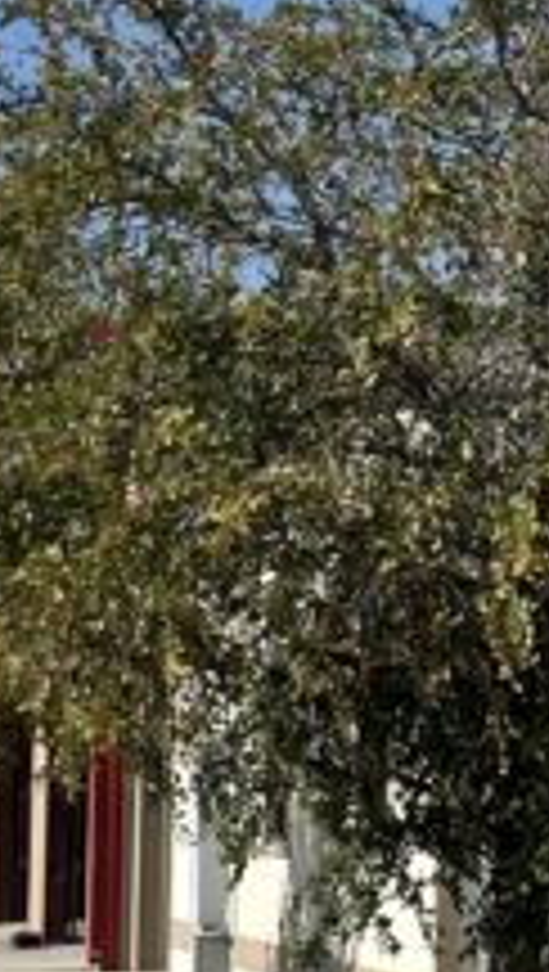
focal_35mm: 134
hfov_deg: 7.9
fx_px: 3457
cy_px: 630
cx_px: 1588
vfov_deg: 16.0
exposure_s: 1/5556
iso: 32
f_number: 1.6
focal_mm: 4.2
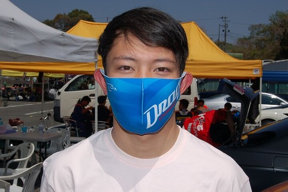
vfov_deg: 23.8
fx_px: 456
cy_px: 96
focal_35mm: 57
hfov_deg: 35.1
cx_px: 144
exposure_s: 1/500
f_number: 16
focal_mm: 38
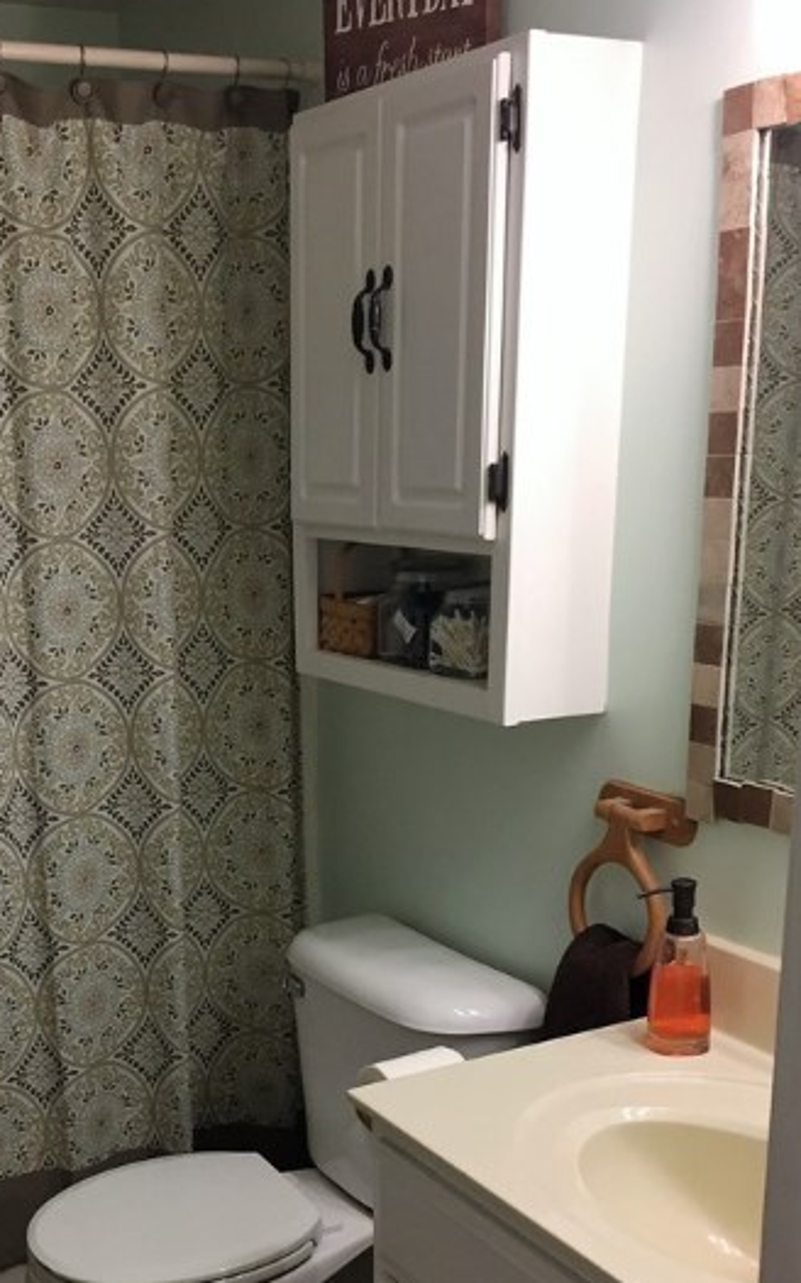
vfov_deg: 43.5
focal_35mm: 45
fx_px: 1572
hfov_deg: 28.2
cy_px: 887
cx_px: 200
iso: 64
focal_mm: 4.15
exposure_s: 1/30
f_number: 2.2
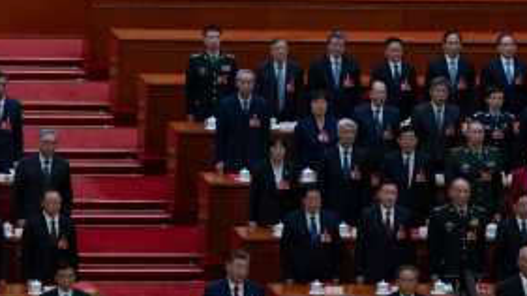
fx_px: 4807
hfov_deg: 6.3
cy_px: -203
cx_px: 81
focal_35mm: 344
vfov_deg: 3.5
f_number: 2.8
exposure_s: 1/320
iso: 1000
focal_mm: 84
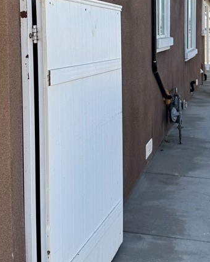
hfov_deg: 27.1
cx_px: 129
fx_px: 435
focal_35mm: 56
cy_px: 67
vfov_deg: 32.9
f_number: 1.78
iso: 80
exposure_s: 1/1869
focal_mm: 6.76
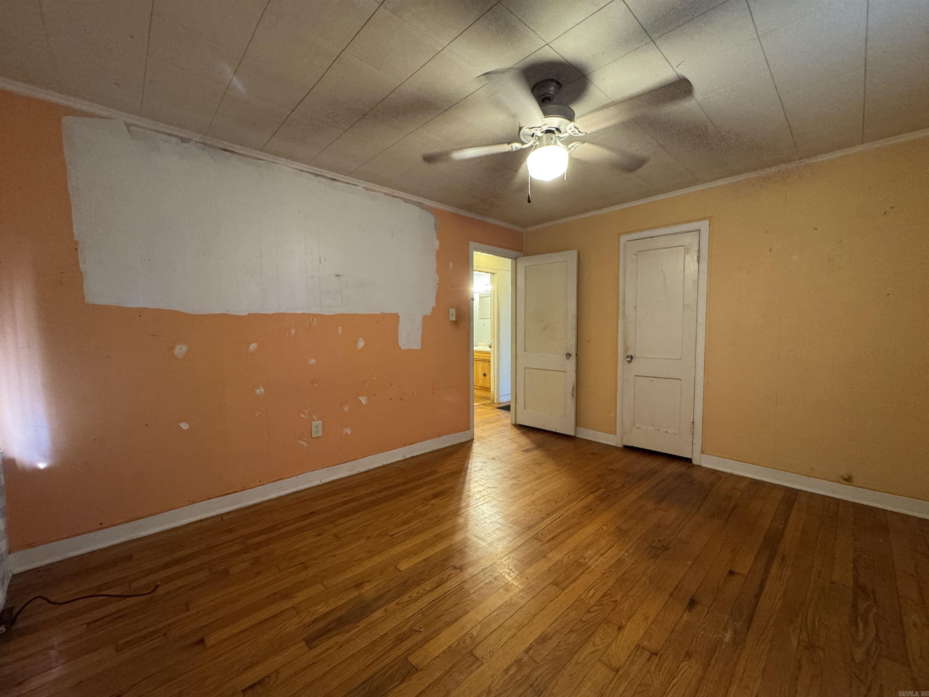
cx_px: 464
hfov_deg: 102.1
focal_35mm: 14
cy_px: 348
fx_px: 376
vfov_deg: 85.7
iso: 640
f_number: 2.2
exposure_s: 1/60
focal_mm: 2.22
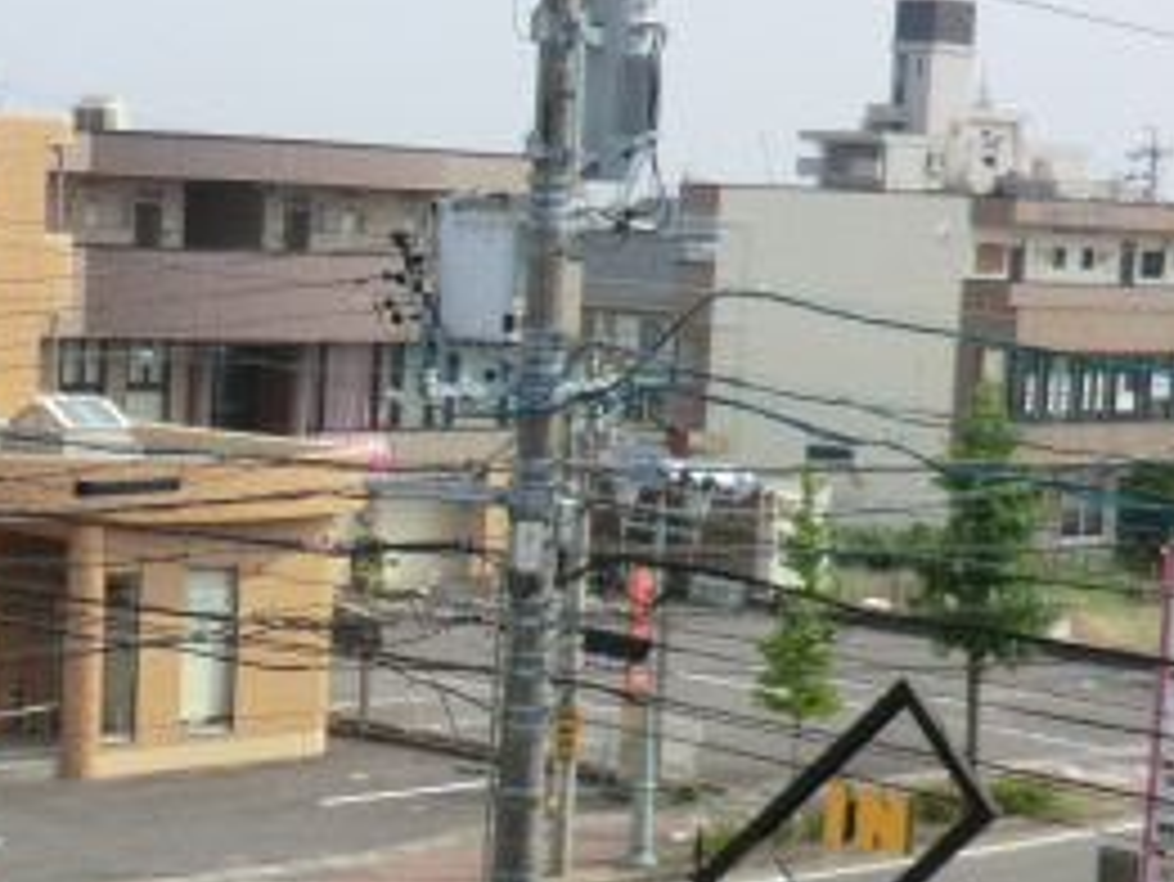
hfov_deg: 19.8
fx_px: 3325
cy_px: 706
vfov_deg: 15.0
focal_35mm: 98
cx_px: 225
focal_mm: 7.1
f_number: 3.8
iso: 80
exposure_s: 1/640
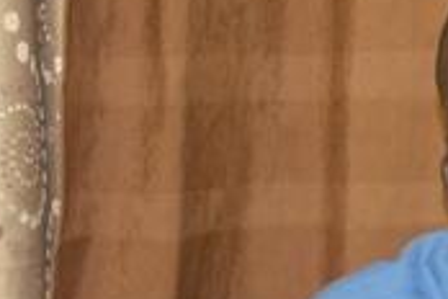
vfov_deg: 10.9
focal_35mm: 124
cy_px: 353
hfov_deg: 15.9
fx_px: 1543
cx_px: 525
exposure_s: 1/20
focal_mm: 24
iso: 3200
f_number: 3.8
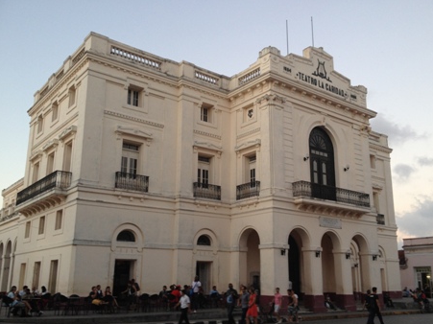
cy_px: 175
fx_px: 475
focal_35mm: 38
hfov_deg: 49.0
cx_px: 229
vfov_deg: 37.7
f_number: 2.4
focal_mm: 4.28
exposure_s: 1/40
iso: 50
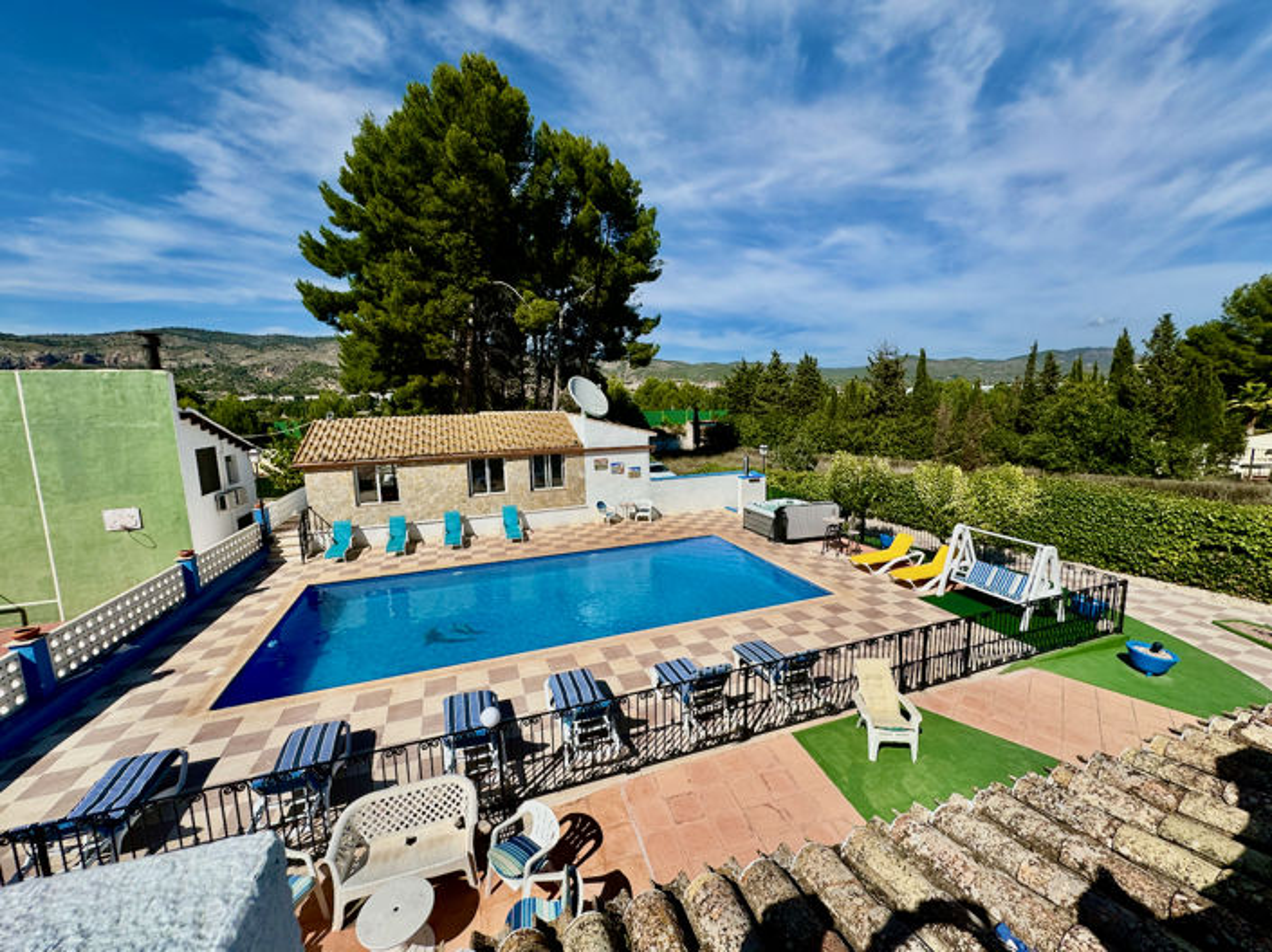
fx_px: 514
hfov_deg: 102.1
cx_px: 636
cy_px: 476
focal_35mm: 14
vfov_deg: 85.6
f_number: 2.2
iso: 50
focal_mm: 2.22
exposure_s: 1/3906
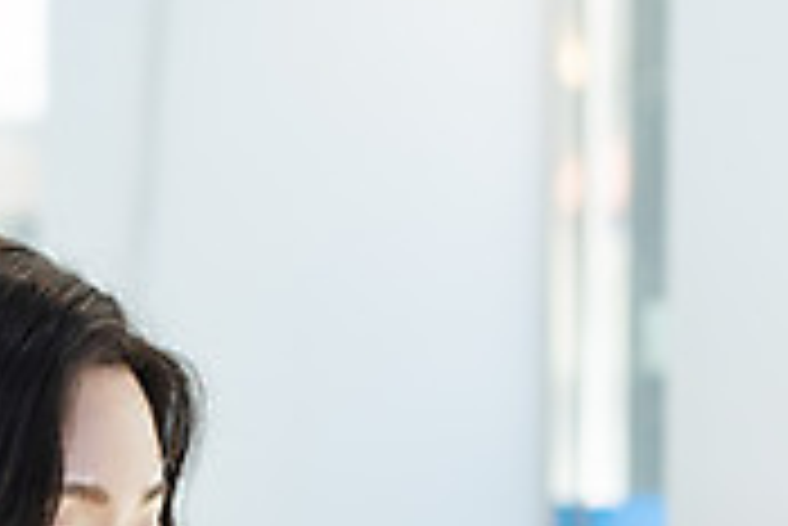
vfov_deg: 7.9
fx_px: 3746
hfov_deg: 11.5
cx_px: -376
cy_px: 818
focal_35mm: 171
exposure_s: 1/800
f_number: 2.8
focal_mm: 50
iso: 500
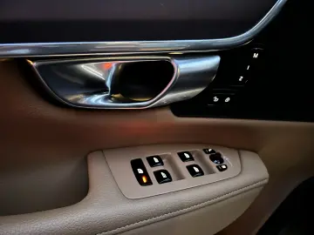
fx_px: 236
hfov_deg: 67.3
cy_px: 118
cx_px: 157
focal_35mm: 26
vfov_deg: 53.1
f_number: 1.5
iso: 1250
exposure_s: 1/10
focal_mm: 5.7
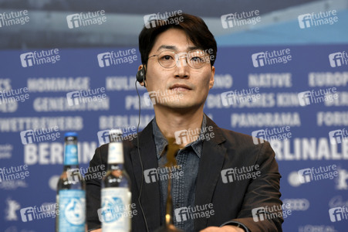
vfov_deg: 10.5
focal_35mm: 130
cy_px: 116
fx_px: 1256
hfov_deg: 15.8
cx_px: 174
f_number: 3.5
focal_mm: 130
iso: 1250
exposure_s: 1/400
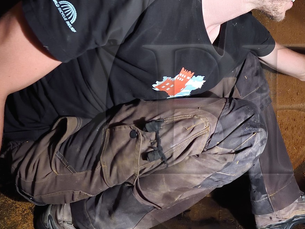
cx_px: 250
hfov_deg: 47.1
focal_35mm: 37
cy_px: 110
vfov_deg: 38.6
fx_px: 326
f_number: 4.5
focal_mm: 14
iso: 3200
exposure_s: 1/6
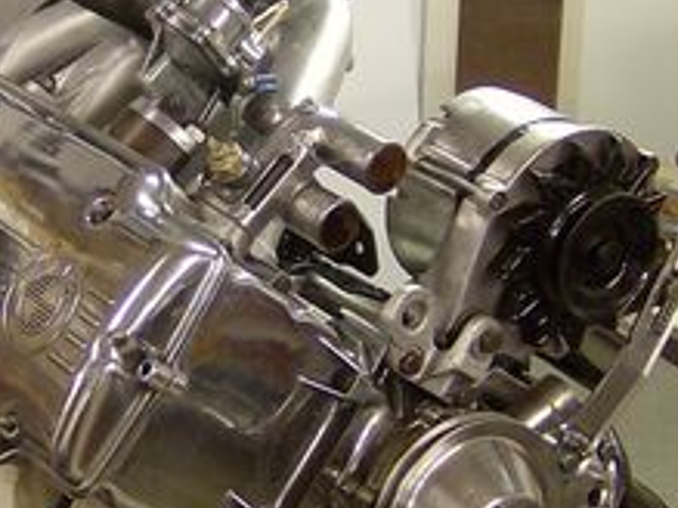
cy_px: 187
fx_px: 2055
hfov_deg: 18.7
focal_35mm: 105
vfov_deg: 14.1
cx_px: 241
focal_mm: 6
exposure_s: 1/23.6
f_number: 2.8
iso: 200
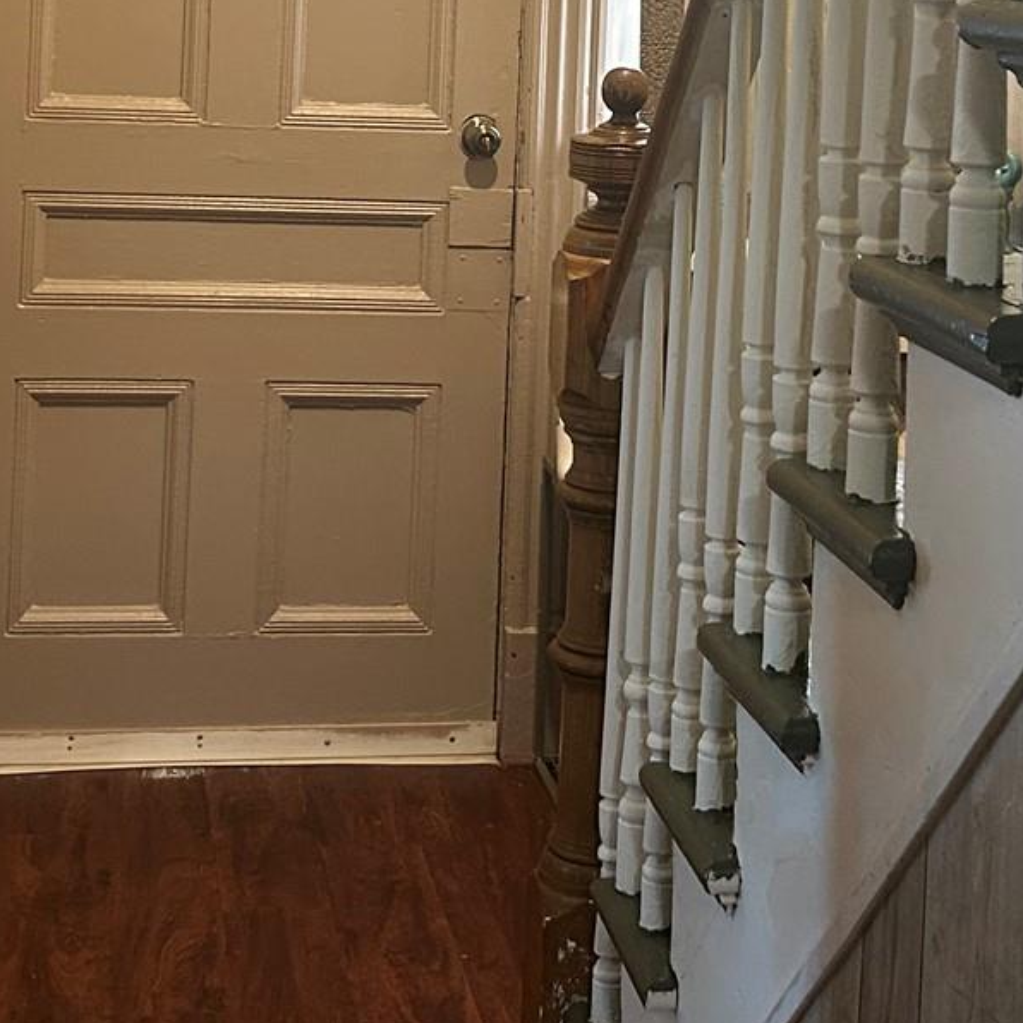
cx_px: 422
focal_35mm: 79
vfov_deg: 21.1
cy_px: -10
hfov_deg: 21.9
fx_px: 2641
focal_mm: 5.7
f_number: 1.5
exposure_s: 1/60
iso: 200
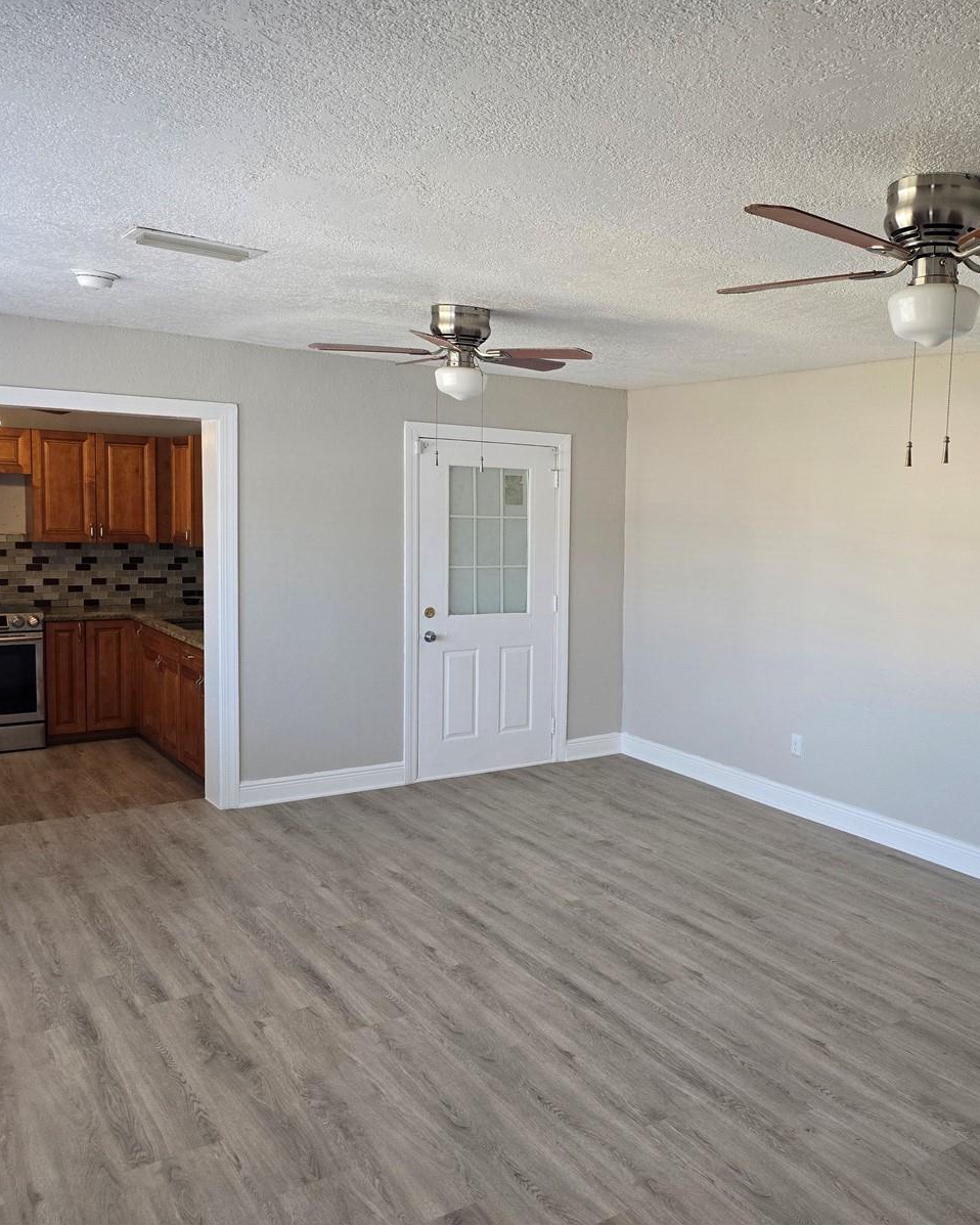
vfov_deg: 58.8
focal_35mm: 30
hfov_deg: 47.4
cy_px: 612
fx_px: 1087
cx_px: 683
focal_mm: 6.3
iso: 200
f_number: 1.7
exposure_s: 1/180
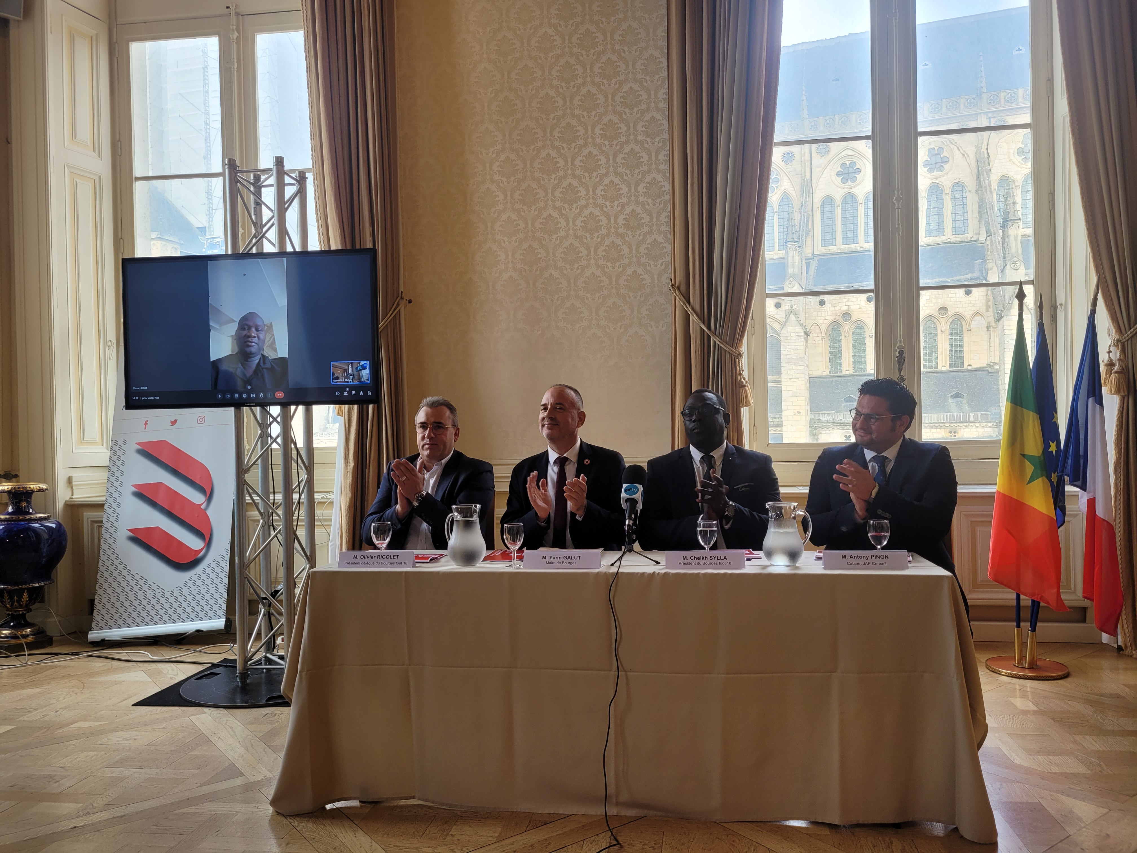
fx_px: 854
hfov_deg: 67.3
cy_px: 426
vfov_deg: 53.1
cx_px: 568
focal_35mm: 26
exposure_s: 1/151
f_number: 1.8
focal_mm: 5.4
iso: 40
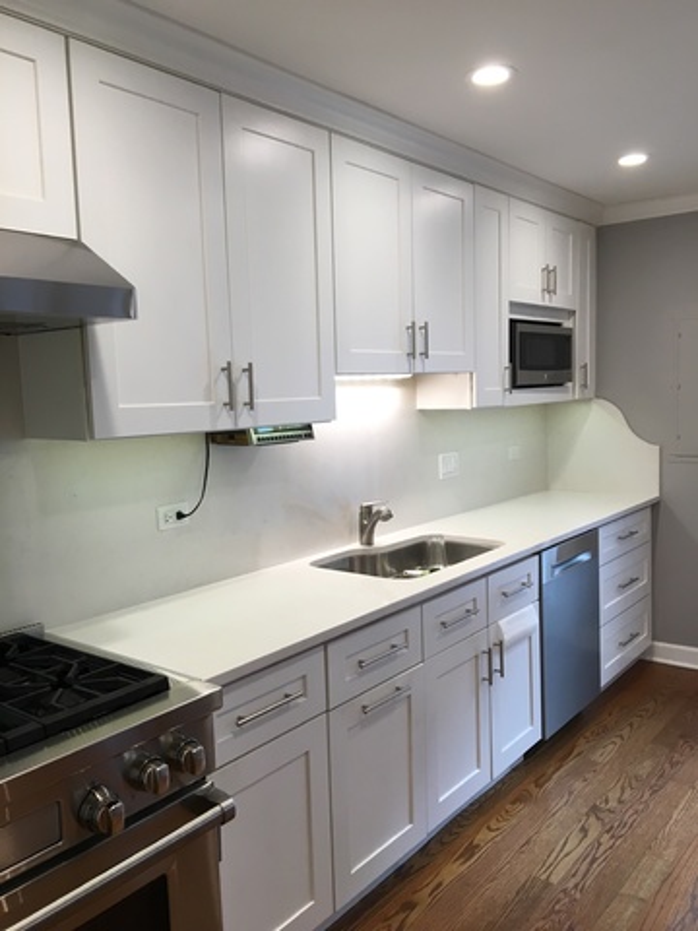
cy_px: 466
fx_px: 780
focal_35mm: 29
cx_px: 349
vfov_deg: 61.7
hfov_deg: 48.2
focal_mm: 4.15
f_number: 2.2
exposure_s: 1/30
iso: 25
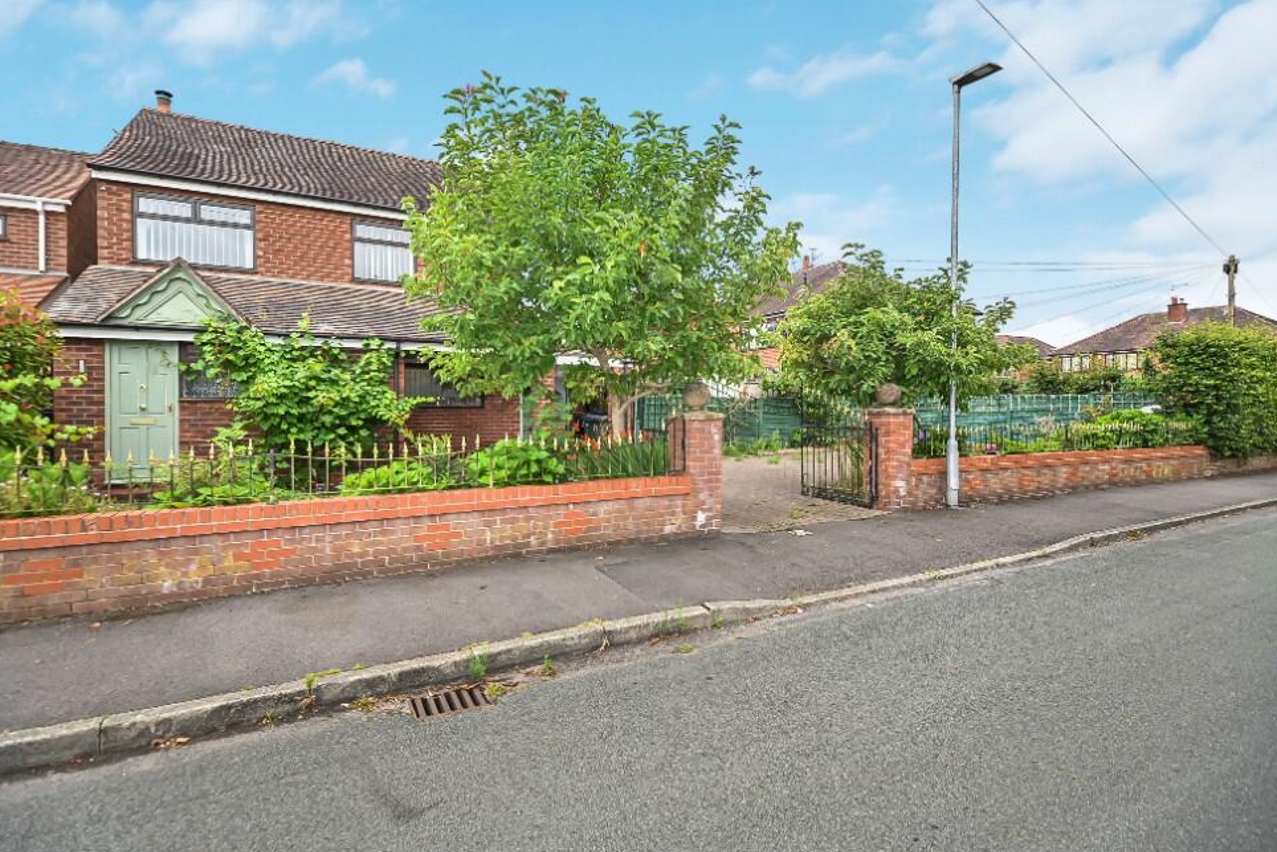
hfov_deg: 93.2
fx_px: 603
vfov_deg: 70.5
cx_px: 605
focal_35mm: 17
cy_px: 433
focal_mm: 16
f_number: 5.6
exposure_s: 1/250
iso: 160
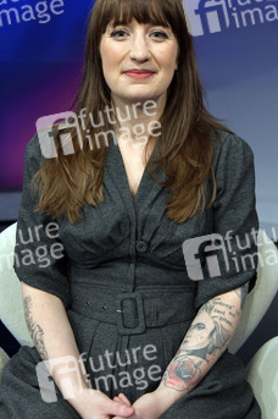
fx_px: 569
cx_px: 134
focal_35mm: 49
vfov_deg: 40.3
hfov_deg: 27.5
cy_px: 191
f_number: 5
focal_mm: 42
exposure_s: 1/250
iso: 1600
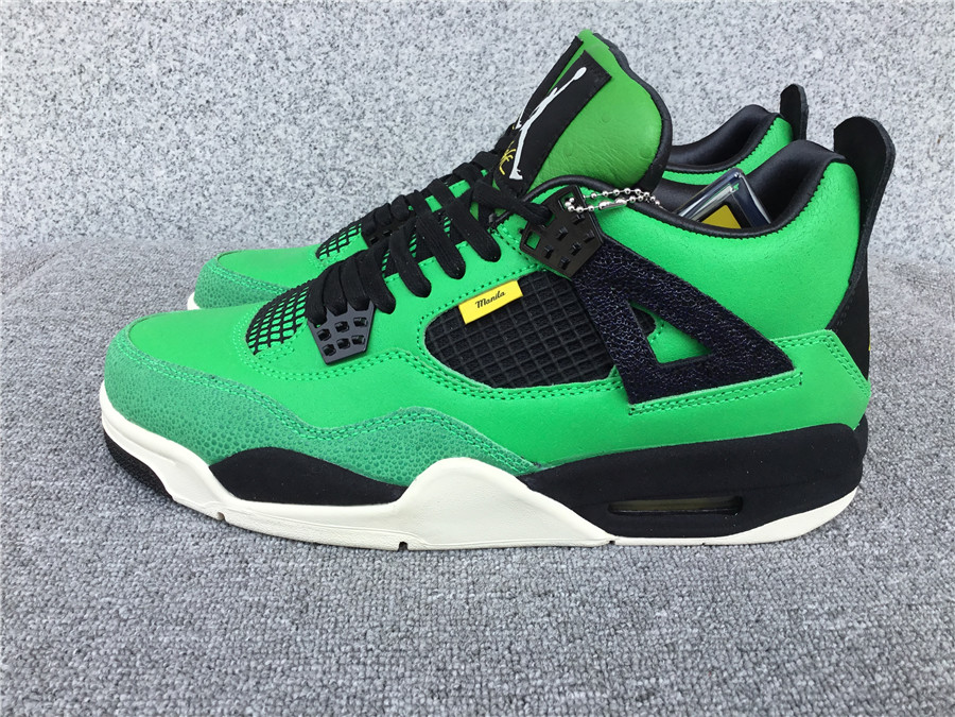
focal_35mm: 31
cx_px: 478
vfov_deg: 45.4
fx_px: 855
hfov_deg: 58.4
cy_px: 358
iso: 25
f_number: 2.4
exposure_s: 1/622
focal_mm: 3.3
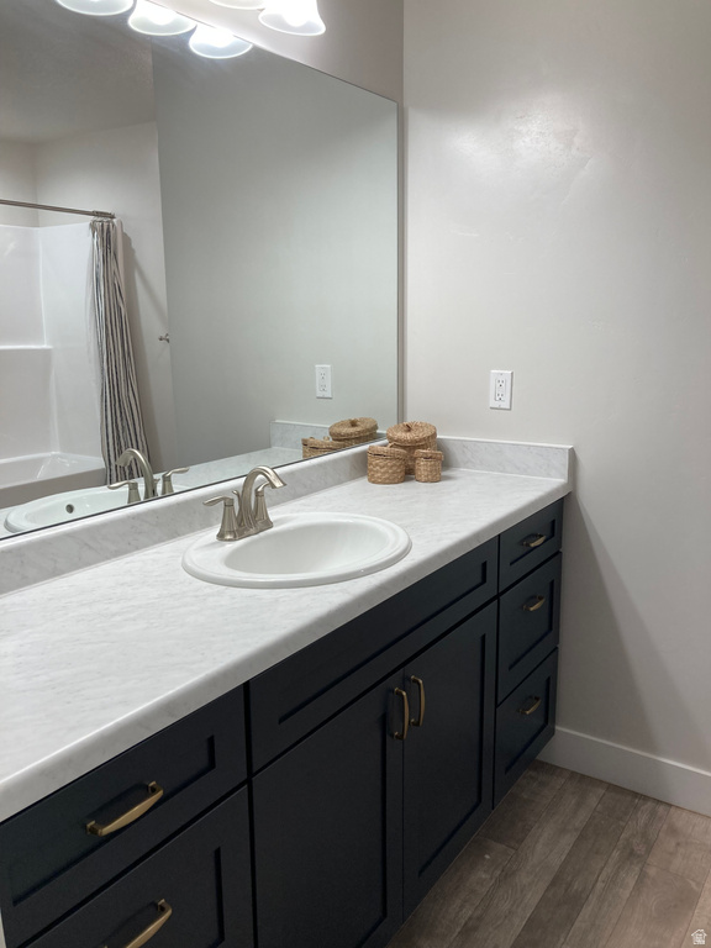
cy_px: 474
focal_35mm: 28
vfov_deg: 63.4
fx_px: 767
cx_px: 356
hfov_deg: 49.7
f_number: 1.8
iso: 50
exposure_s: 1/60
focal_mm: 3.99
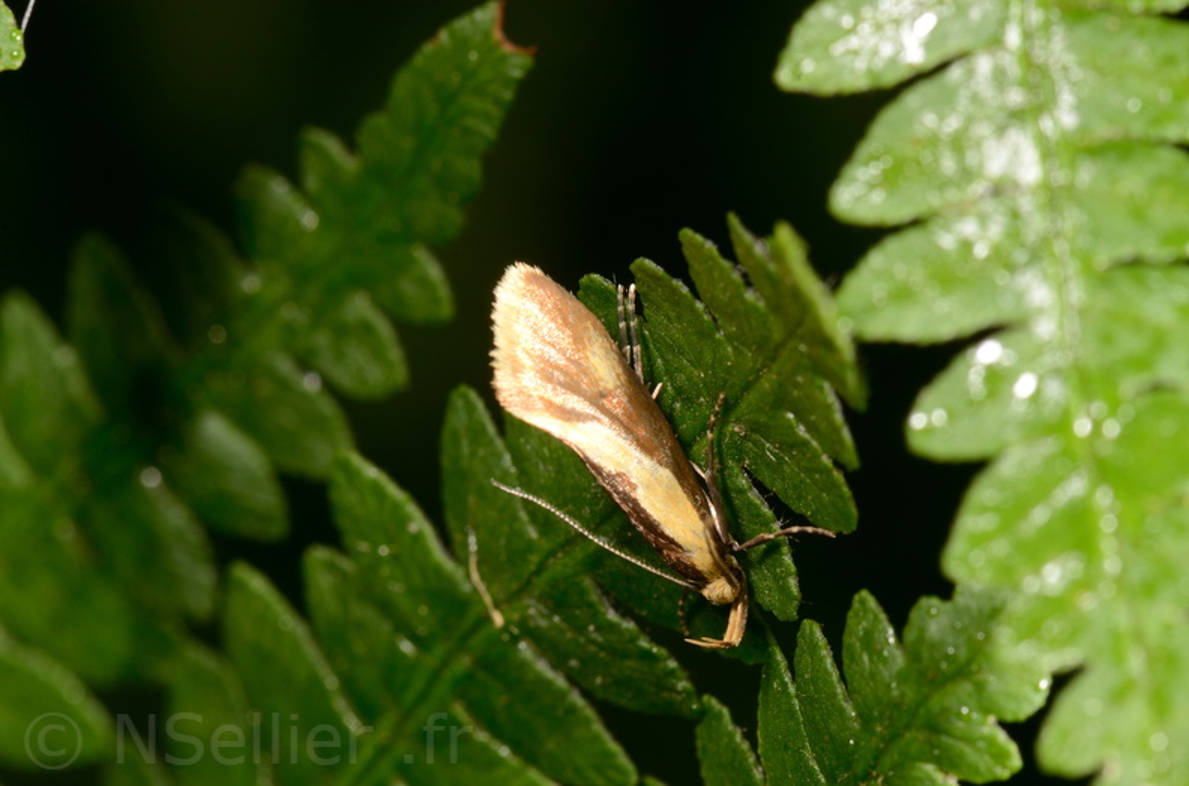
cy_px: 393
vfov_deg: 10.7
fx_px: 4201
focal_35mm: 128
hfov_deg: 16.1
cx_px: 594
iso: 100
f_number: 25
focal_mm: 85
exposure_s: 1/60
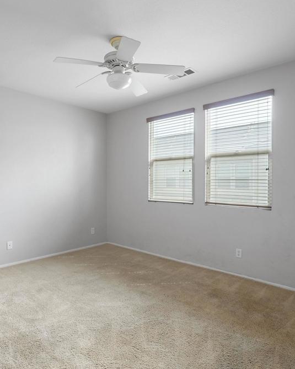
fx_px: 251
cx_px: 124
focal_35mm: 23
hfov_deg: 60.5
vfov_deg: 72.6
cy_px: 182
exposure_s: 1/15
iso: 500
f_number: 5.6
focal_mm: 16
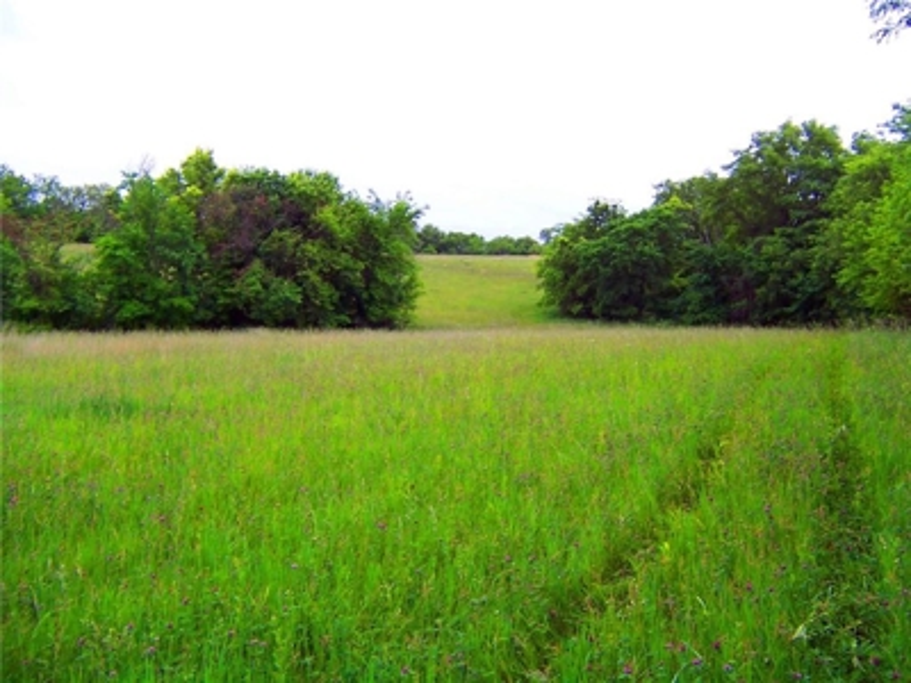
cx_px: 456
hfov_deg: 55.4
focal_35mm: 33
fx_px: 868
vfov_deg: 42.9
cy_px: 342
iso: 80
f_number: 2.8
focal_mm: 5.5
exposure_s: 1/60
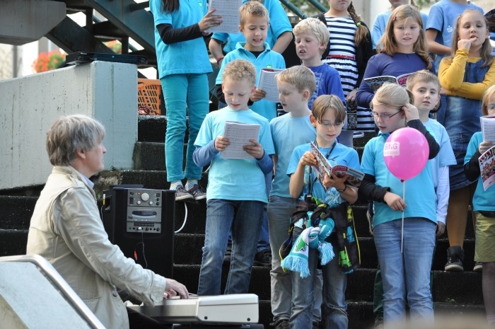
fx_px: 2266
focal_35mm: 165
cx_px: 248
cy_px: 164
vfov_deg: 8.3
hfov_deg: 12.5
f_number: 5.6
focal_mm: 110
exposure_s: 1/100
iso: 280
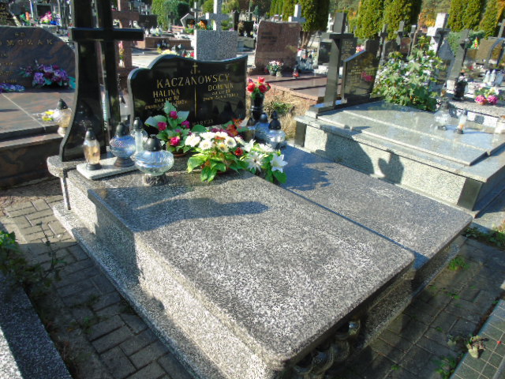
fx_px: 365
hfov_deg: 69.4
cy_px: 190
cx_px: 252
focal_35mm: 25
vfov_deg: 54.9
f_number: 3.4
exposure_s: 1/320
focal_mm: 4.4
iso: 80
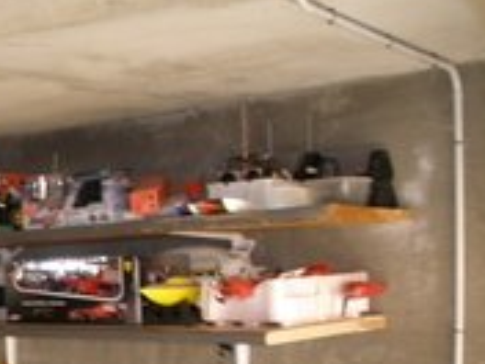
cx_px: -58
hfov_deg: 22.4
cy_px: 378
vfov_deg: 17.5
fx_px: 1149
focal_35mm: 82
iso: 200
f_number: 3.5
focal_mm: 6.3
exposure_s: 1/30
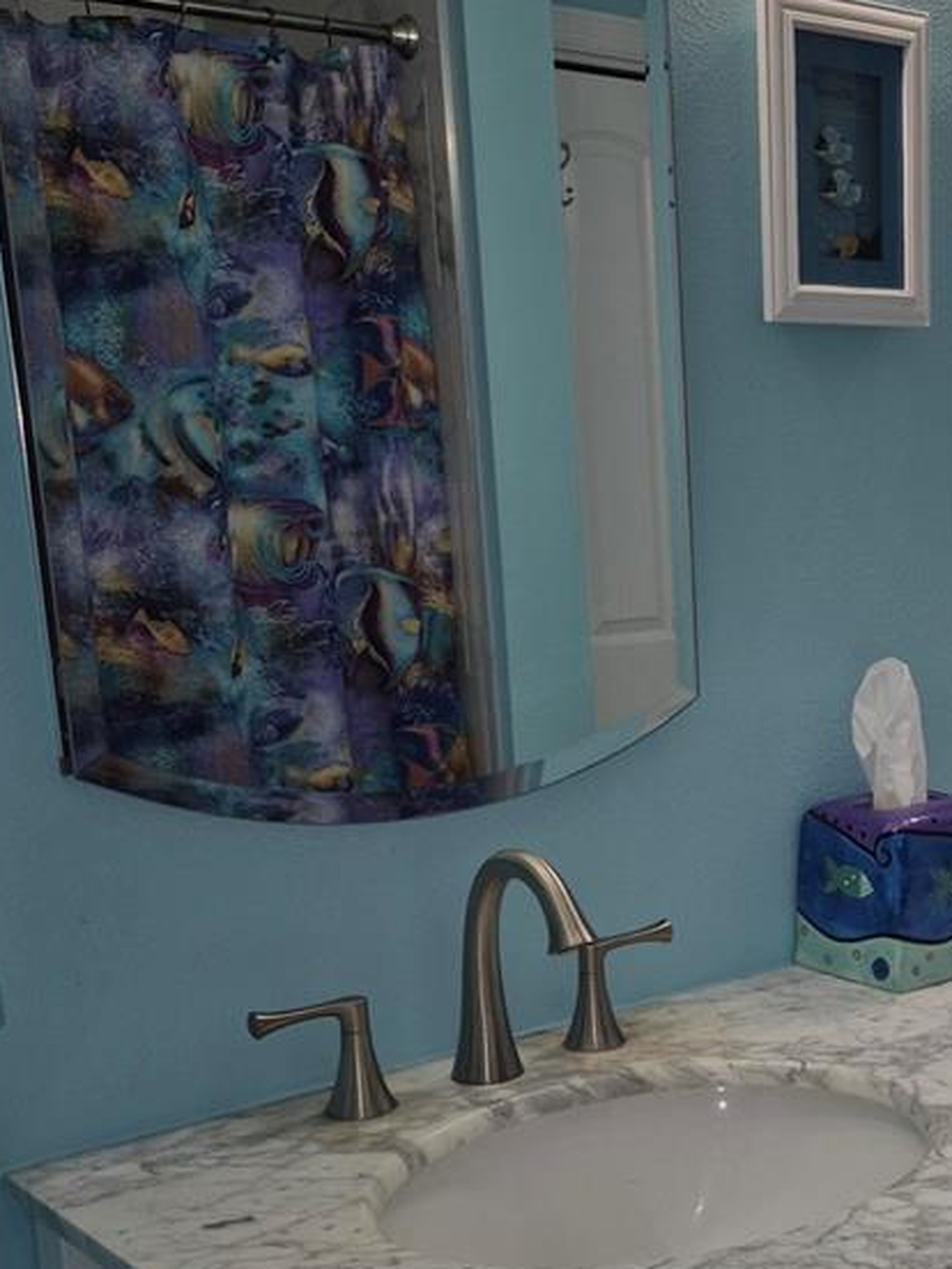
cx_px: 934
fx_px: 1833
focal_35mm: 50
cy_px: 878
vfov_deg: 37.6
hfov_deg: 27.6
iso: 32
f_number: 1.8
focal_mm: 5.4
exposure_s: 1/60
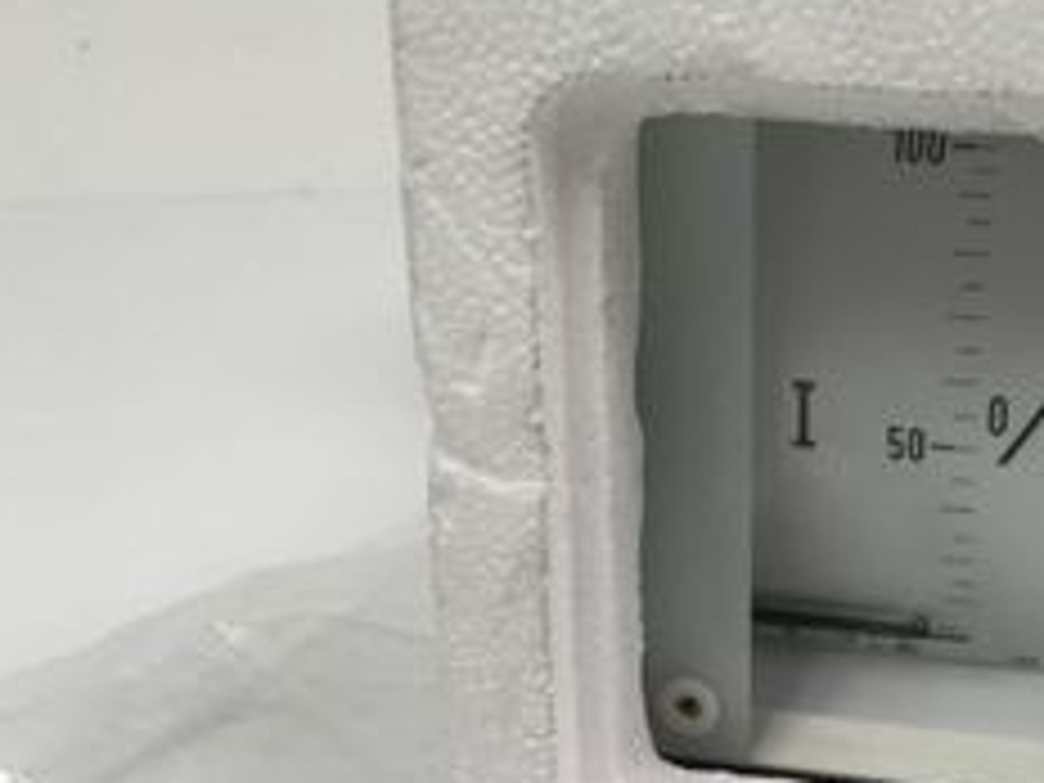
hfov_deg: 24.4
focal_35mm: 80
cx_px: 630
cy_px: 801
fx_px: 2413
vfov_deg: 17.9
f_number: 2.2
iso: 40
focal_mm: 4.15
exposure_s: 1/100
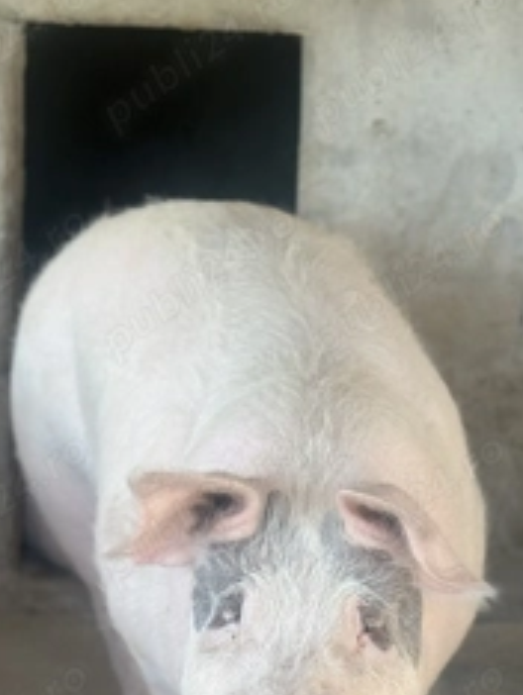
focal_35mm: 82
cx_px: 303
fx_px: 1649
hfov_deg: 18.0
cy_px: 558
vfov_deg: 23.5
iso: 80
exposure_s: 1/271
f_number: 1.78
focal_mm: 6.86
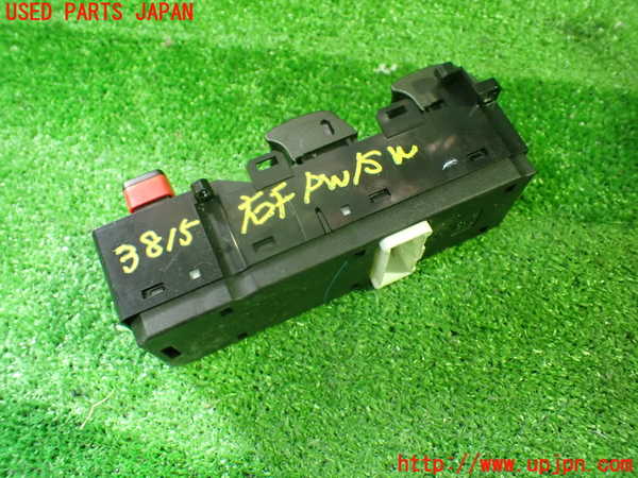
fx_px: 553
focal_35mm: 30
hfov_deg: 60.0
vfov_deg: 46.8
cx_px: 319
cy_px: 239
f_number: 2.3
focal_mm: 5.4
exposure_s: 1/40
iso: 800
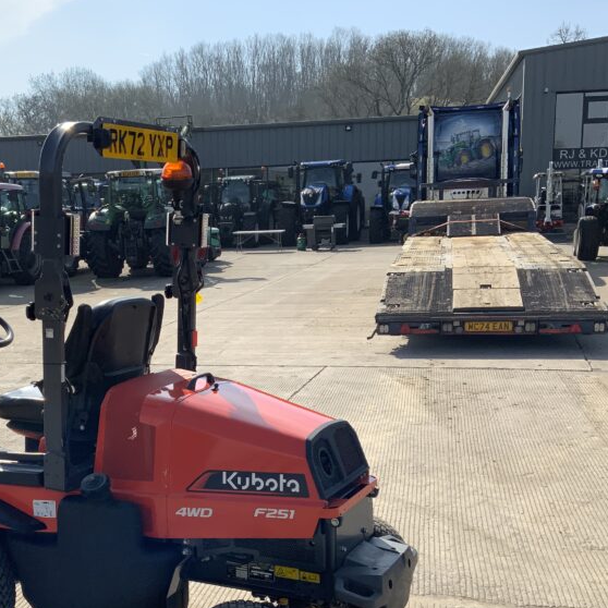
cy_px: 412
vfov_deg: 35.7
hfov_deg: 35.5
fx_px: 934
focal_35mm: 47
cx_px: 174
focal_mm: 3
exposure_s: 1/1786
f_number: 1.8
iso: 16
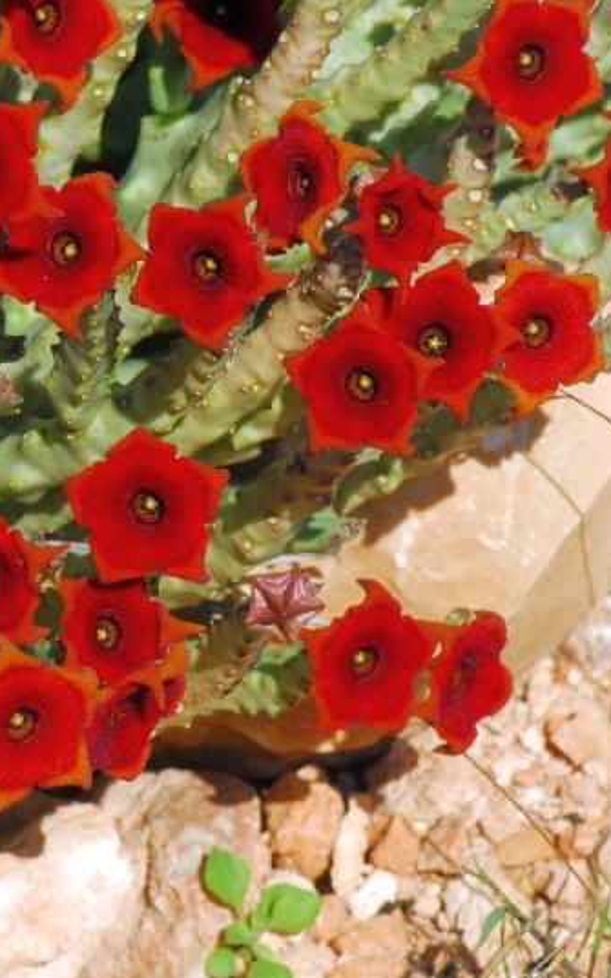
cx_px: -101
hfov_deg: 5.4
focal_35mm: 242
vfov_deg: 8.7
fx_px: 6441
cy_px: 491
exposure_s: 1/500
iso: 400
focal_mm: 105
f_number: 11
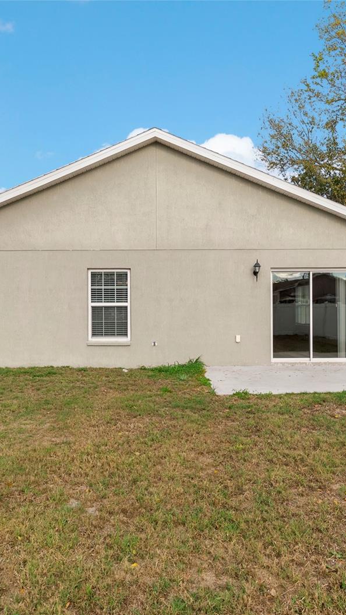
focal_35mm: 27
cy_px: 310
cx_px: 158
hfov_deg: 42.9
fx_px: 440
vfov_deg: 69.9
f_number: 8
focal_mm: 17
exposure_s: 1/125
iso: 100
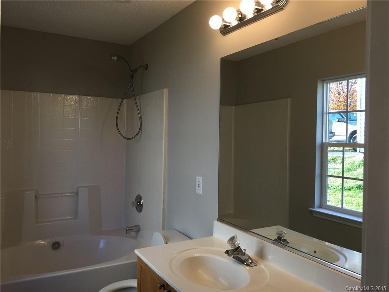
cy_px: 146
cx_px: 194
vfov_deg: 48.2
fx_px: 326
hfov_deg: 61.7
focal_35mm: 29
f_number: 2.2
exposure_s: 1/120
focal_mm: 4.15
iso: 32
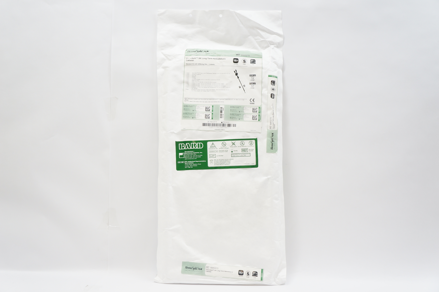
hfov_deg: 57.3
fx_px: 402
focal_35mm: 33
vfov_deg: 39.9
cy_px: 146
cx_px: 220
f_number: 5
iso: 400
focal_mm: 22
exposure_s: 1/80
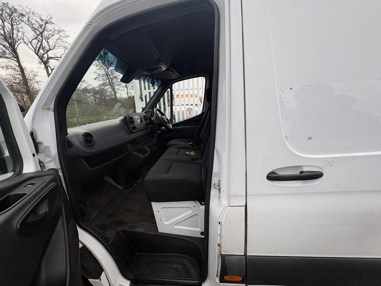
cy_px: 143
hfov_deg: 102.1
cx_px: 190
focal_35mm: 14
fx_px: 154
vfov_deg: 85.7
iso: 40
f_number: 2.2
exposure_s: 1/370
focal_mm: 2.22
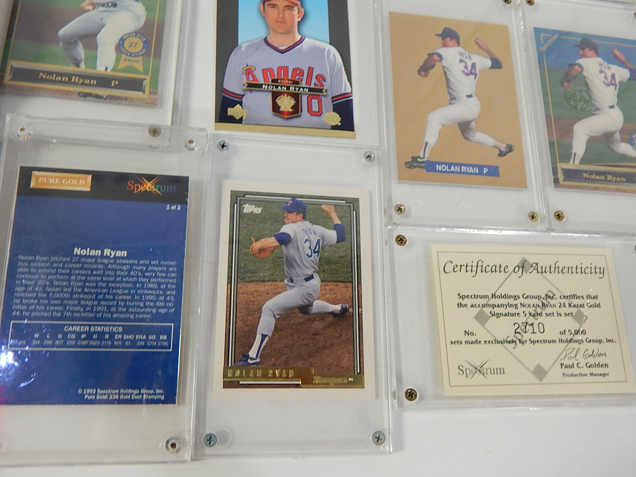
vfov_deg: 45.4
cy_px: 238
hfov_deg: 58.4
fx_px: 570
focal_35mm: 31
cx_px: 318
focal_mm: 5.6
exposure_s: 1/30
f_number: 3.2
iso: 220
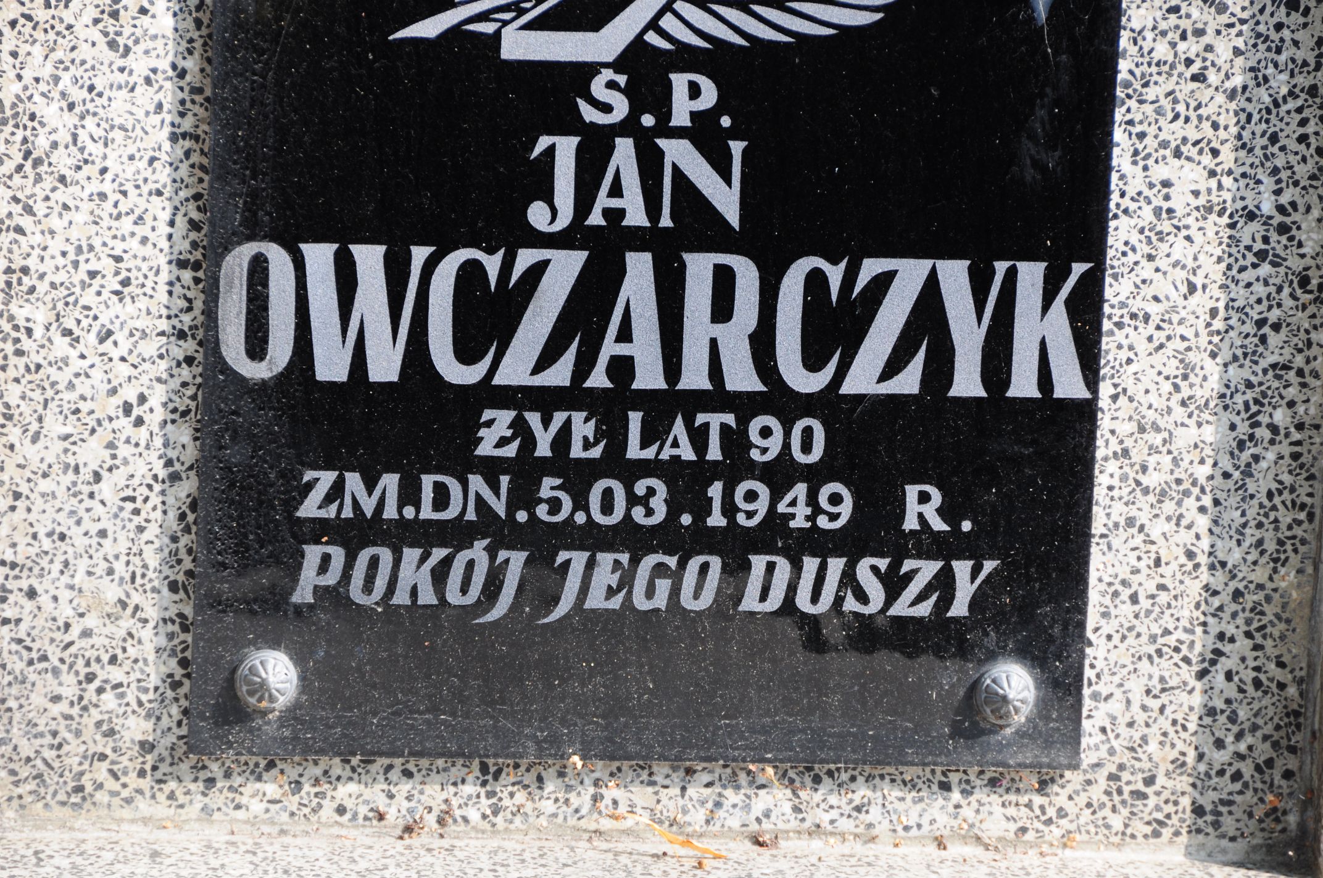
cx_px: 662
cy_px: 439
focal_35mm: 255
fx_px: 9360
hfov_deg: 8.1
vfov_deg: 5.4
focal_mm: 170
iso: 250
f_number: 7.1
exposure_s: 1/160
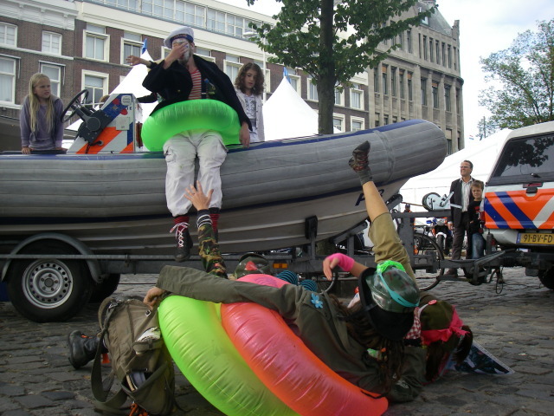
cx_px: 277
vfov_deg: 37.7
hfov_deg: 49.0
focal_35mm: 38
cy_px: 208
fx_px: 608
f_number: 3.3
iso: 64
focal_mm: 6.3
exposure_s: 1/160
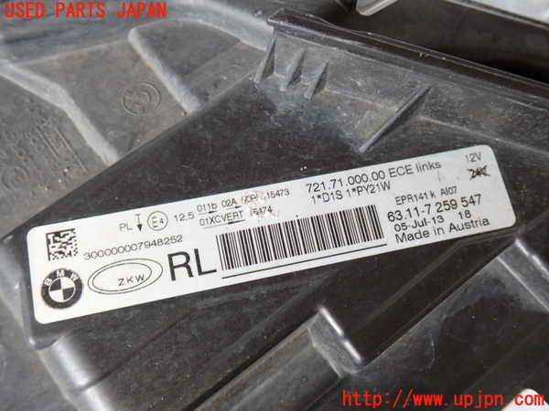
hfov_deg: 56.8
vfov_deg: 44.2
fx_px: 508
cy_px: 206
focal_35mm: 32
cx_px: 274
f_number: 2.4
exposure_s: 1/50
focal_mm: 5.79
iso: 200
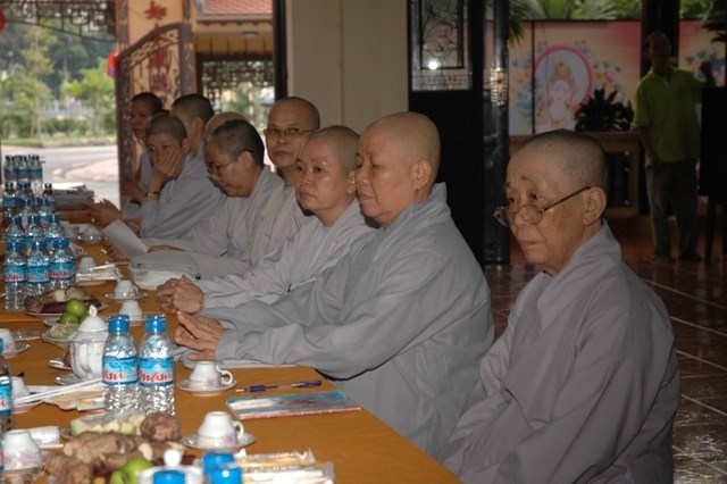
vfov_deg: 18.2
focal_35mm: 75
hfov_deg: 27.0
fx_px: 1514
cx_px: 364
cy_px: 242
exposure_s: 1/60
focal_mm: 50
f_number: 4.5
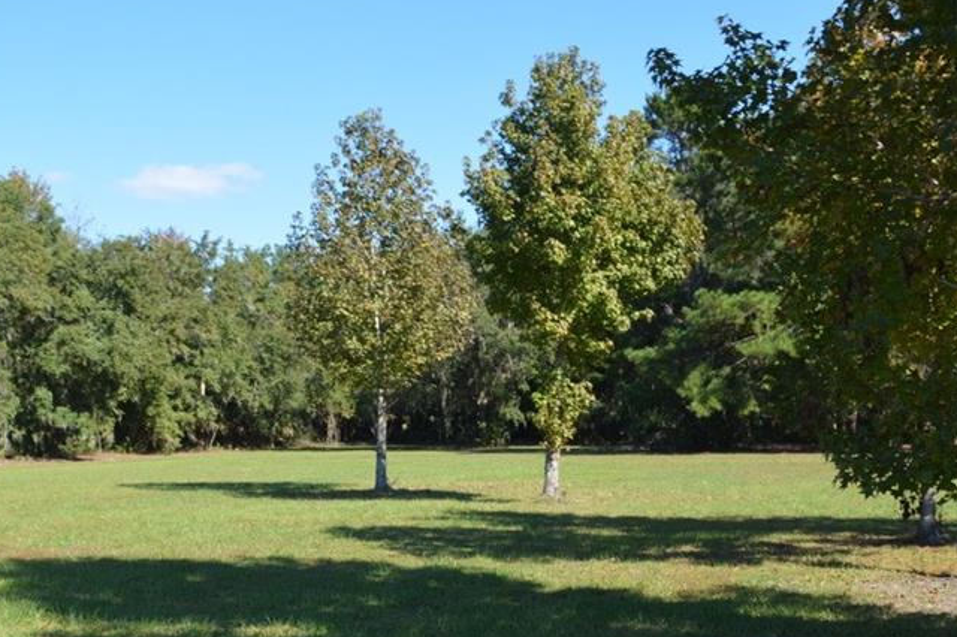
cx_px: 461
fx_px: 1275
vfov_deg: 27.8
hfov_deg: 41.1
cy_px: 446
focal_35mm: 48
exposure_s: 1/250
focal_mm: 20
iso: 200
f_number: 8
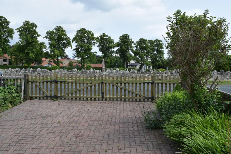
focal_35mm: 36
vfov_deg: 36.9
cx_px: 116
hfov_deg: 53.1
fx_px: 231
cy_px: 77
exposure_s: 1/320
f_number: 9
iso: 200
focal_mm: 24
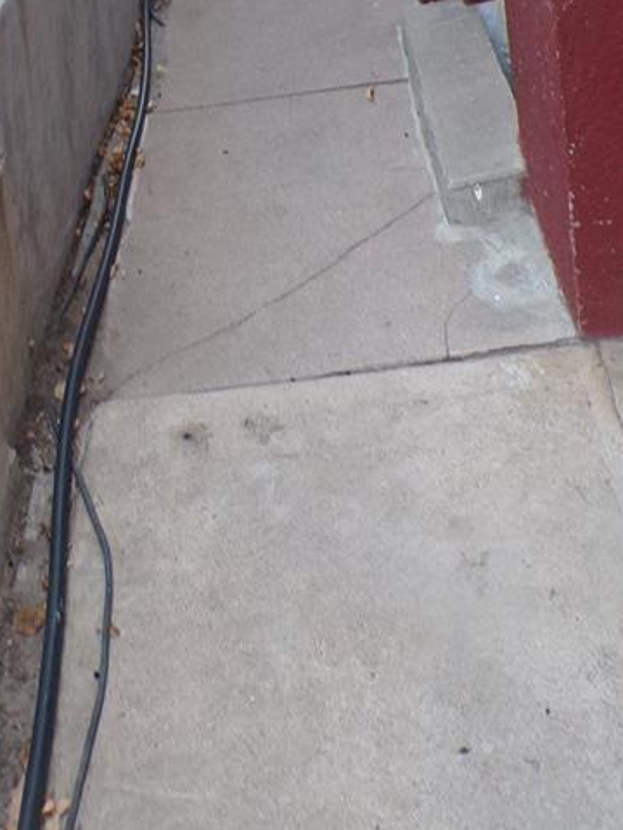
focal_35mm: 60
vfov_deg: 28.2
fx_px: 1440
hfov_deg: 24.2
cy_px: -163
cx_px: 177
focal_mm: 4.3
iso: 100
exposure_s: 1/70
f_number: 3
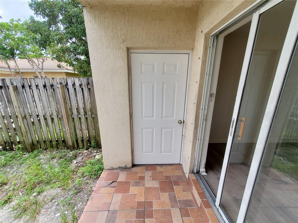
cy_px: 112
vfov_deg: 89.9
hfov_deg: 106.2
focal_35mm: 13
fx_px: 112
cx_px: 149
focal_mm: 1.8
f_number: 2.2
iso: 50
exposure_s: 1/137
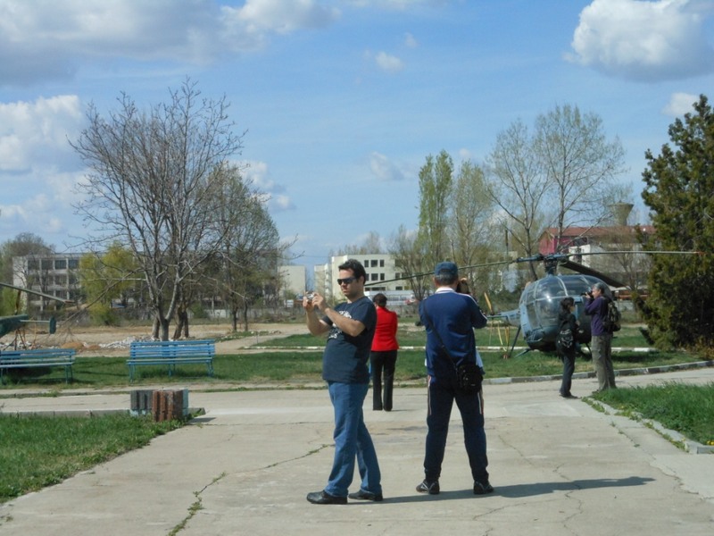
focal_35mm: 66
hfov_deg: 29.4
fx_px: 1361
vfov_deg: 22.3
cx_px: 357
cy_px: 268
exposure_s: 1/500
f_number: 13.6
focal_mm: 11.7
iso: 400
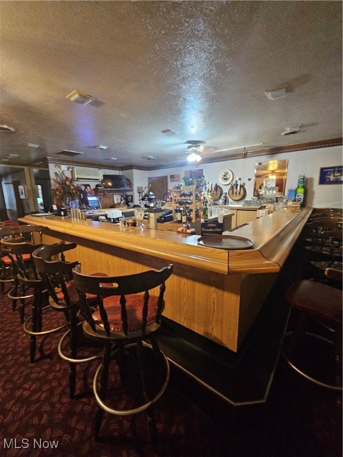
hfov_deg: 89.9
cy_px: 228
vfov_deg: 106.2
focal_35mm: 13
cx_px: 172
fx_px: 172
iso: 800
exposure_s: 1/24
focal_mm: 2.2
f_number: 2.2
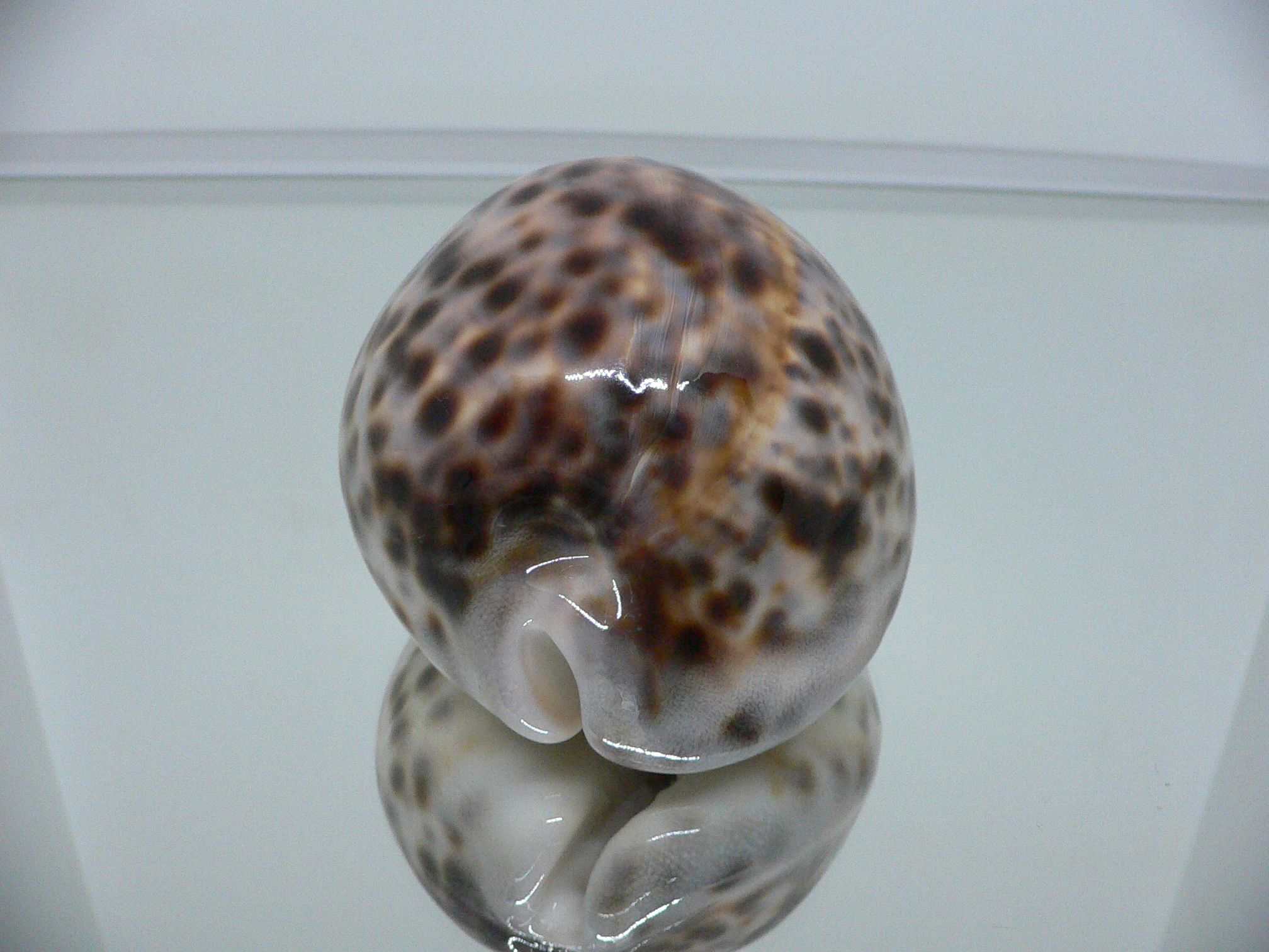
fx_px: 1283
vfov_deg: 40.7
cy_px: 476
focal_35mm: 35
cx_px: 634
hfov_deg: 52.6
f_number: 2.8
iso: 200
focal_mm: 4.6
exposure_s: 1/50
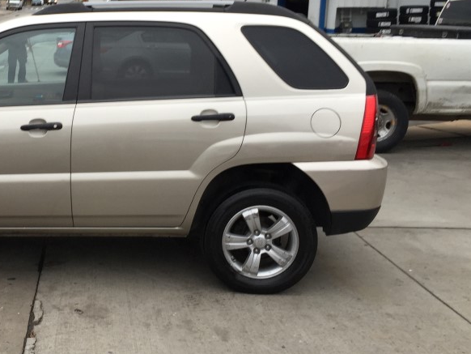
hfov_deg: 35.7
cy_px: 131
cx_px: 67
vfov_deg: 28.5
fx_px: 694
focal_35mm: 51
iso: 32
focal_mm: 4.15
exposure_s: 1/120
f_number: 2.2
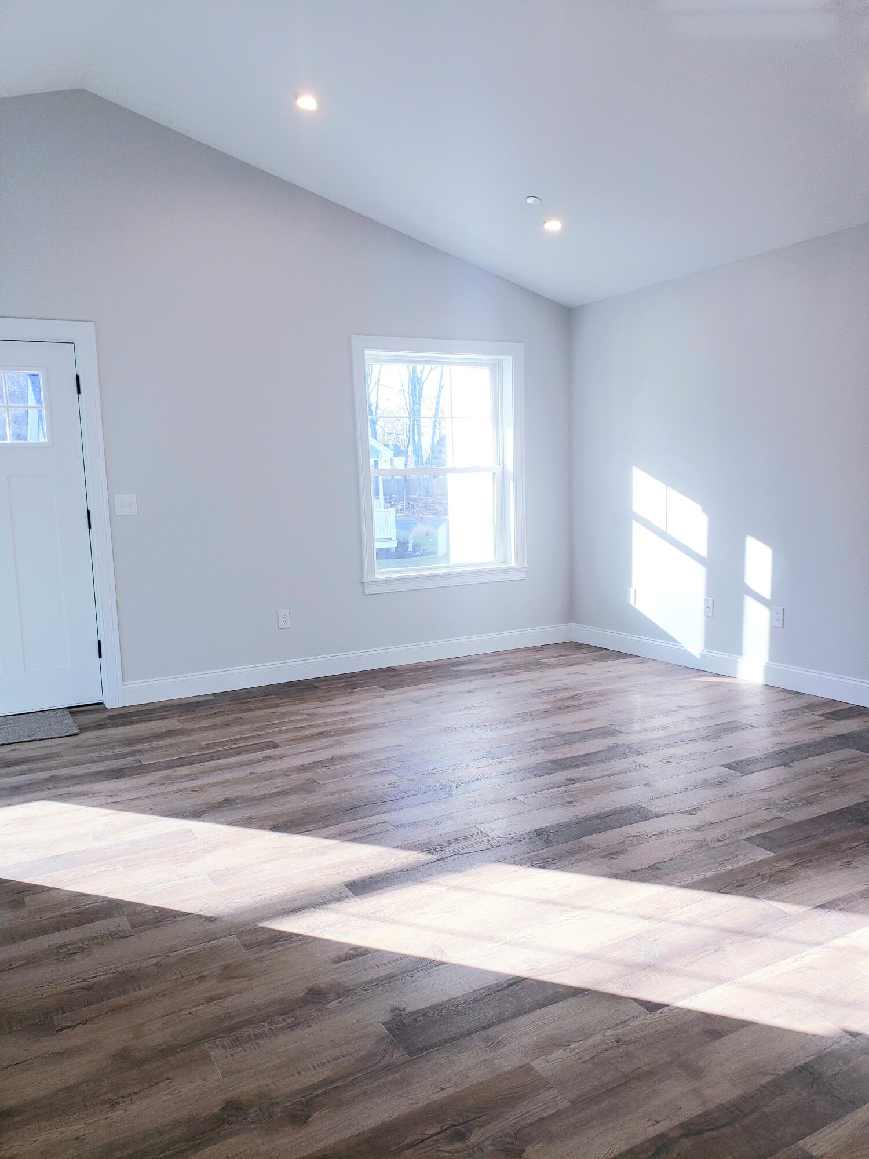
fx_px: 870
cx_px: 434
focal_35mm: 26
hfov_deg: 53.1
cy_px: 580
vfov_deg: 67.3
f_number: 2.4
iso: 50
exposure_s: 1/120
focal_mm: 4.3
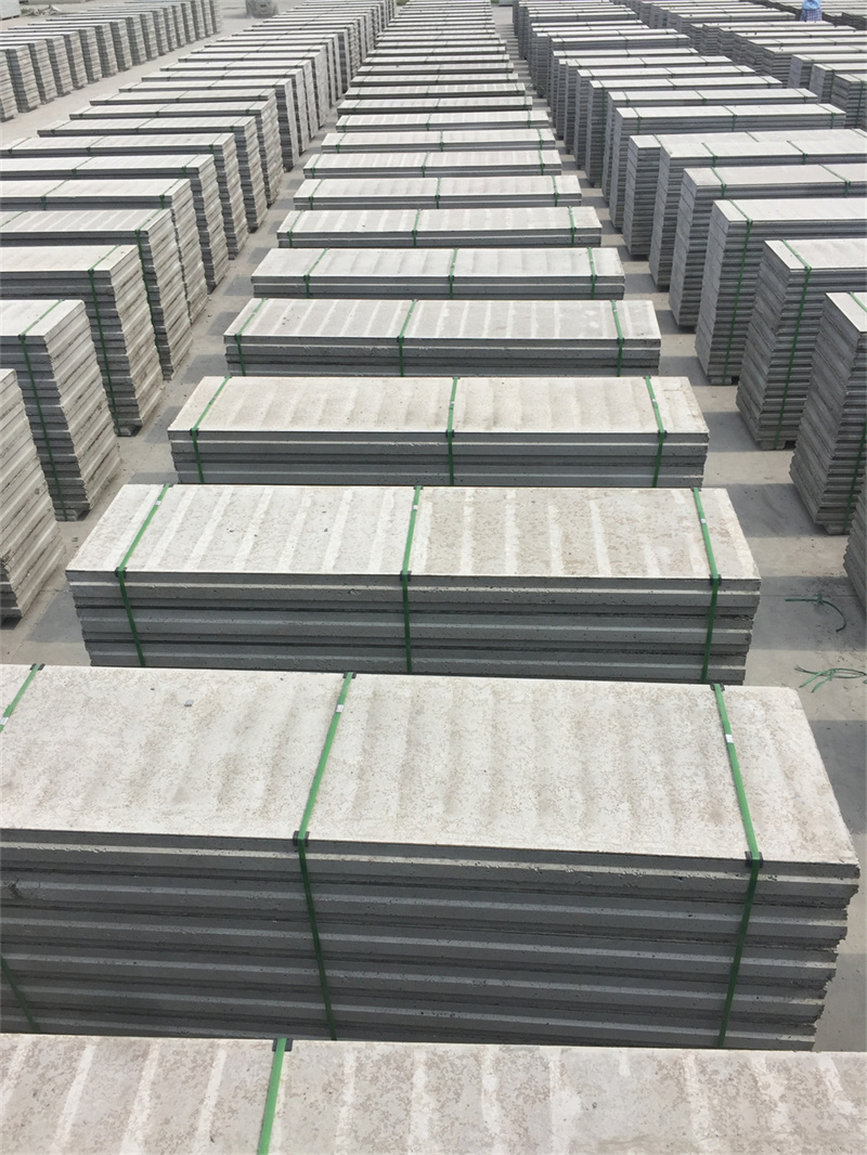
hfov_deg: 48.2
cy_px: 578
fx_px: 968
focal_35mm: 29
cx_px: 434
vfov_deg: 61.6
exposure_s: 1/2475
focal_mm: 4.15
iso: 32
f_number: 2.2
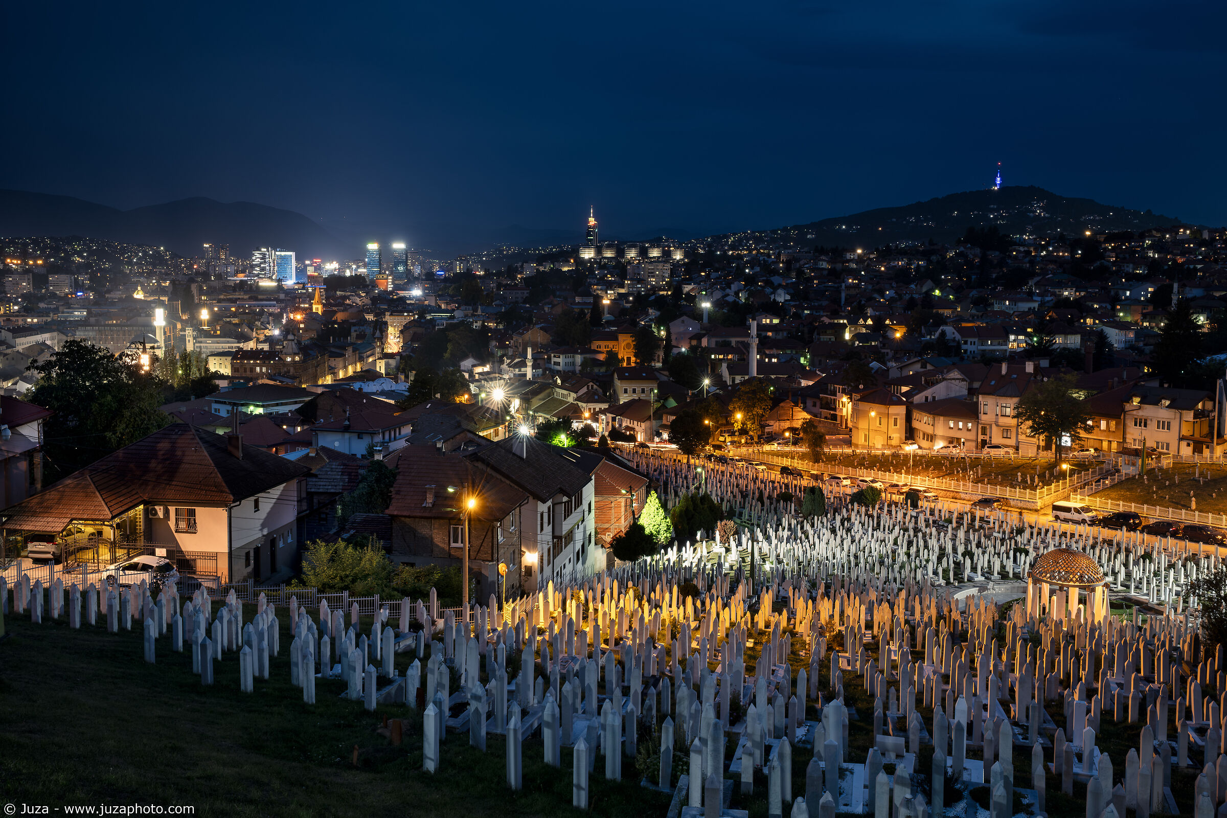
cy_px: 409
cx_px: 614
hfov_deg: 55.8
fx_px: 1159
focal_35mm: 34
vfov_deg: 38.9
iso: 125
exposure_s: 20
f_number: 8
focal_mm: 22.6
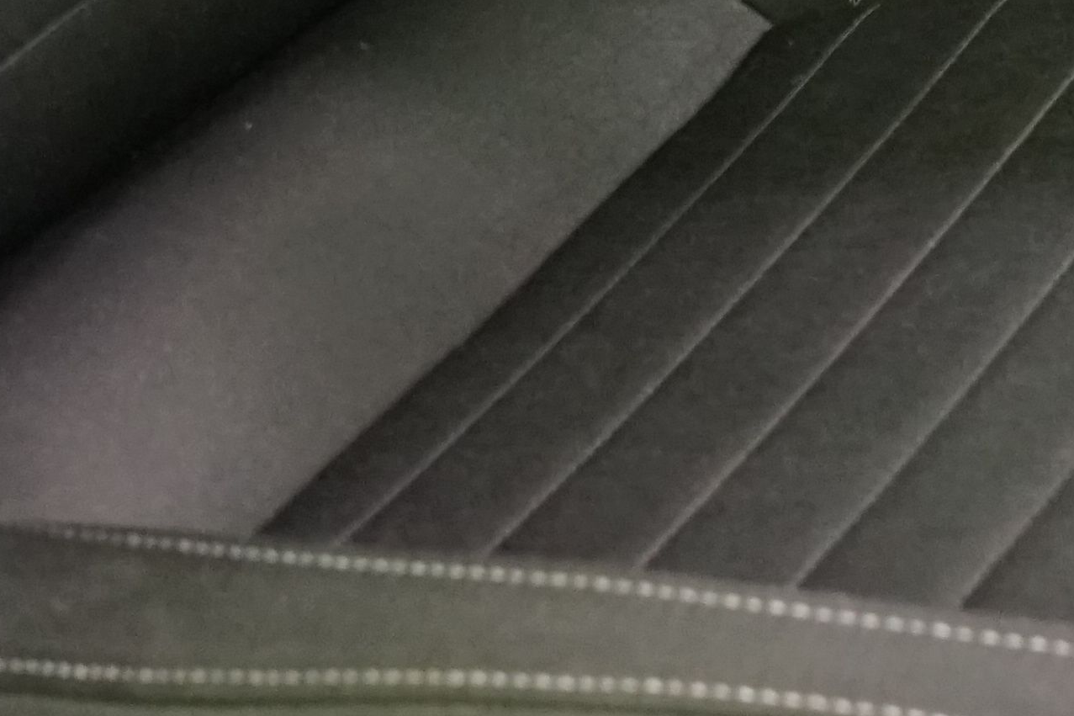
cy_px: -690
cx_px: 1144
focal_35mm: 141
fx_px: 4206
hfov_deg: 14.3
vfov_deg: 9.2
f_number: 5.6
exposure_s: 1/20
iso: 3200
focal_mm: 30
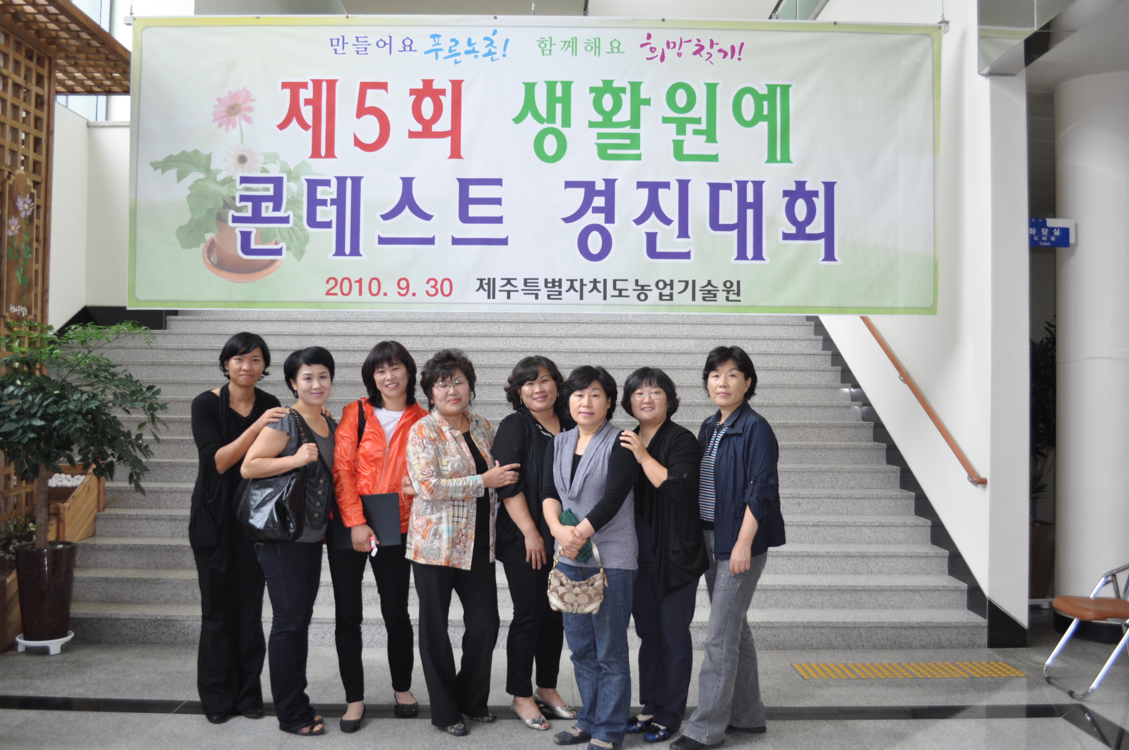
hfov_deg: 62.0
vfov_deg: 43.5
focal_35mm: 30
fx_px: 940
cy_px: 375
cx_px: 564
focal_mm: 20
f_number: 3.8
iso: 400
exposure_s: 1/125
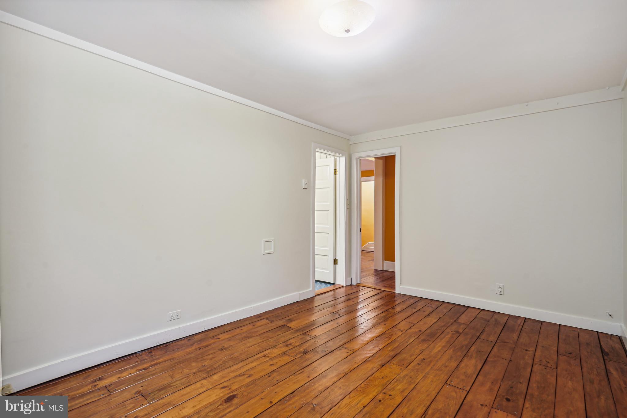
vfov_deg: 73.7
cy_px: 209
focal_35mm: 16
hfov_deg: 96.7
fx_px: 279
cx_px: 314
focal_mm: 16
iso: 200
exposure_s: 1/4
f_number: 8
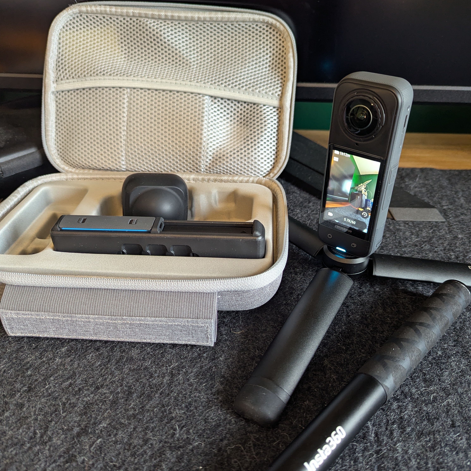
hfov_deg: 55.6
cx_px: 235
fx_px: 446
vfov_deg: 55.6
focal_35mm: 29
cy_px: 253
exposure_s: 1/100
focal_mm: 6.81
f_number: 1.85
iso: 311
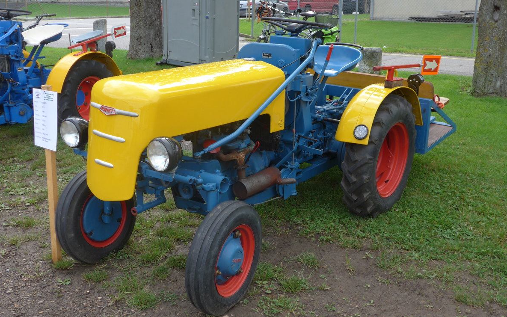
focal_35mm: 44
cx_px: 252
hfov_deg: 45.3
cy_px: 150
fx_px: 608
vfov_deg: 29.2
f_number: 2.8
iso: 80
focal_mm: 8.4
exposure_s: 1/400
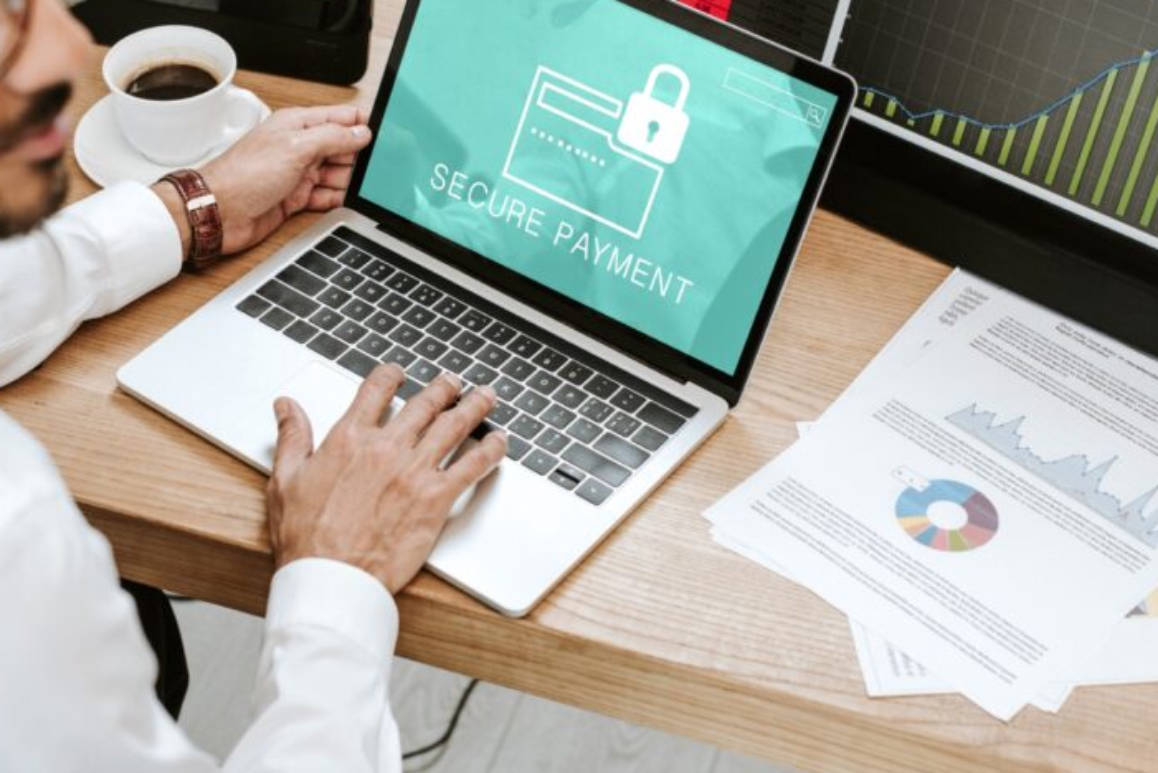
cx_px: 453
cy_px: 263
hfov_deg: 27.6
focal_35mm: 73
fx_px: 2349
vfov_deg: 18.6
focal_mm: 50
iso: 500
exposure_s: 1/160
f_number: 4
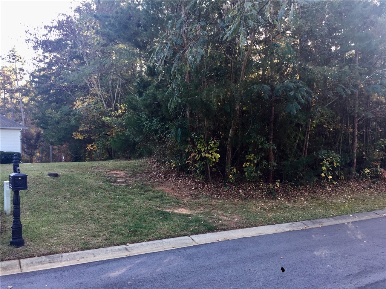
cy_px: 144
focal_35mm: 29
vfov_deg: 48.2
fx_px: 323
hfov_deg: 61.7
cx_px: 193
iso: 32
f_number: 2.2
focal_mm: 4.15
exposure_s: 1/60
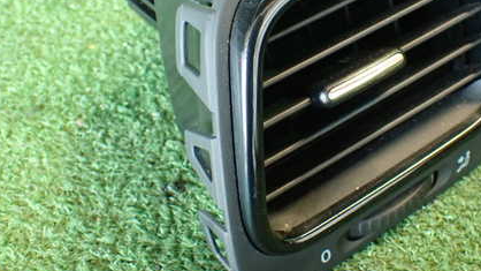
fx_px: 638
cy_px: 68
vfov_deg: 23.7
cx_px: 298
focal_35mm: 50
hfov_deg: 41.1
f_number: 2.4
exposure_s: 1/30
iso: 500
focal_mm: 5.79
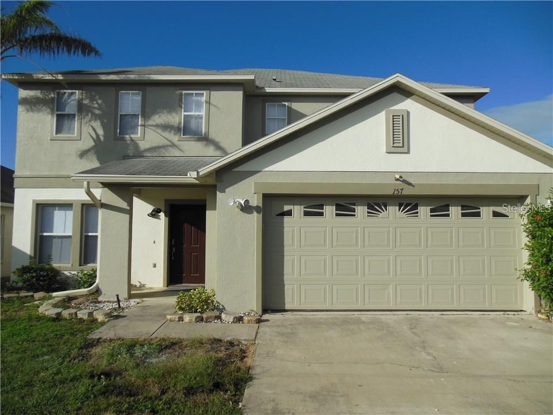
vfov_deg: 54.9
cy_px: 208
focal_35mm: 25
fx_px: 399
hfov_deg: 69.4
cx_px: 276
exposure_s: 1/640
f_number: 6.4
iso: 125
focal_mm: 4.5
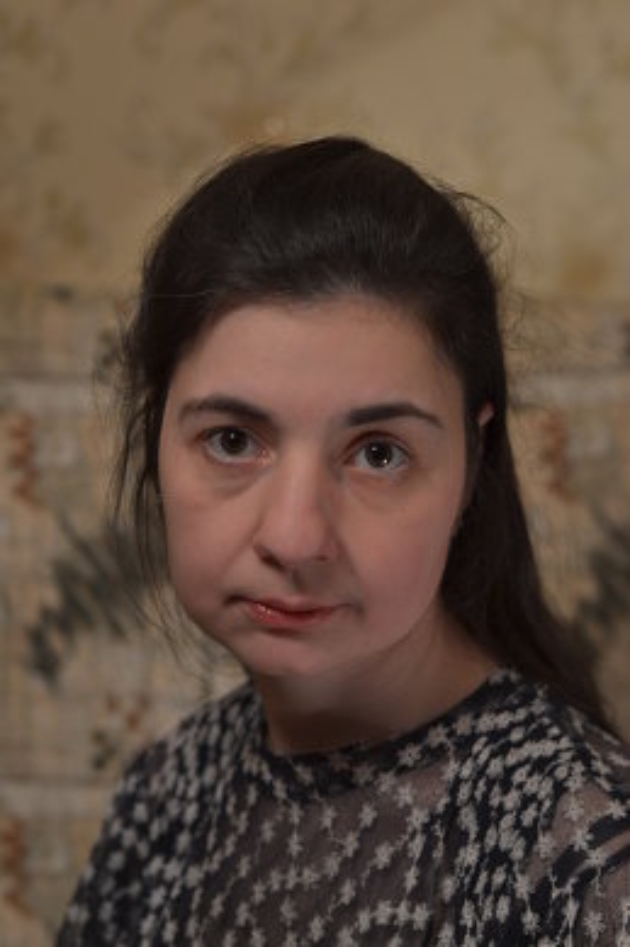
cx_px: 315
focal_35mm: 75
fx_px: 1970
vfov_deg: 27.0
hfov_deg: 18.2
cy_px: 474
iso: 400
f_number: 2
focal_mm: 50
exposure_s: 1/15
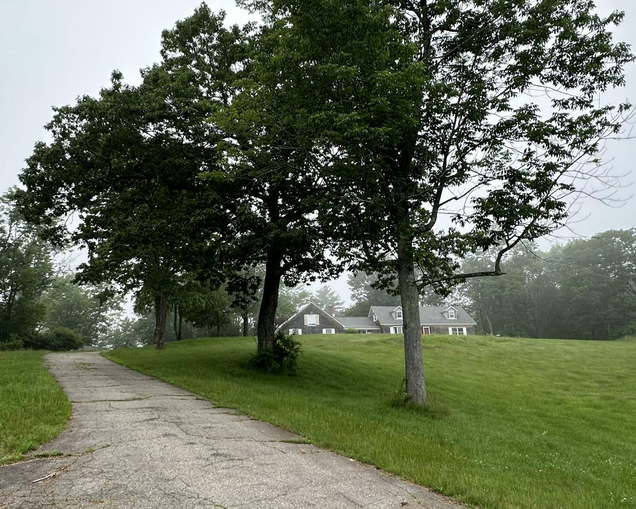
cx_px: 285
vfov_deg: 51.5
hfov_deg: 62.1
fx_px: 527
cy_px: 277
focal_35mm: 28
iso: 40
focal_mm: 2.22
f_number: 2.2
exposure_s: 1/235
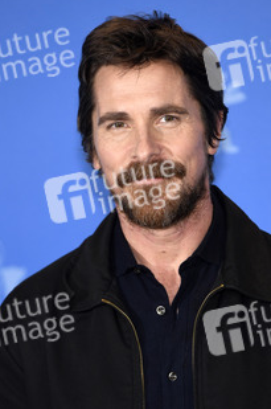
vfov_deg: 8.0
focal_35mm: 259
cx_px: 151
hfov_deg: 5.3
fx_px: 2934
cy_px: 258
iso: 800
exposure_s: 1/320
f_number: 3.5
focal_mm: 200
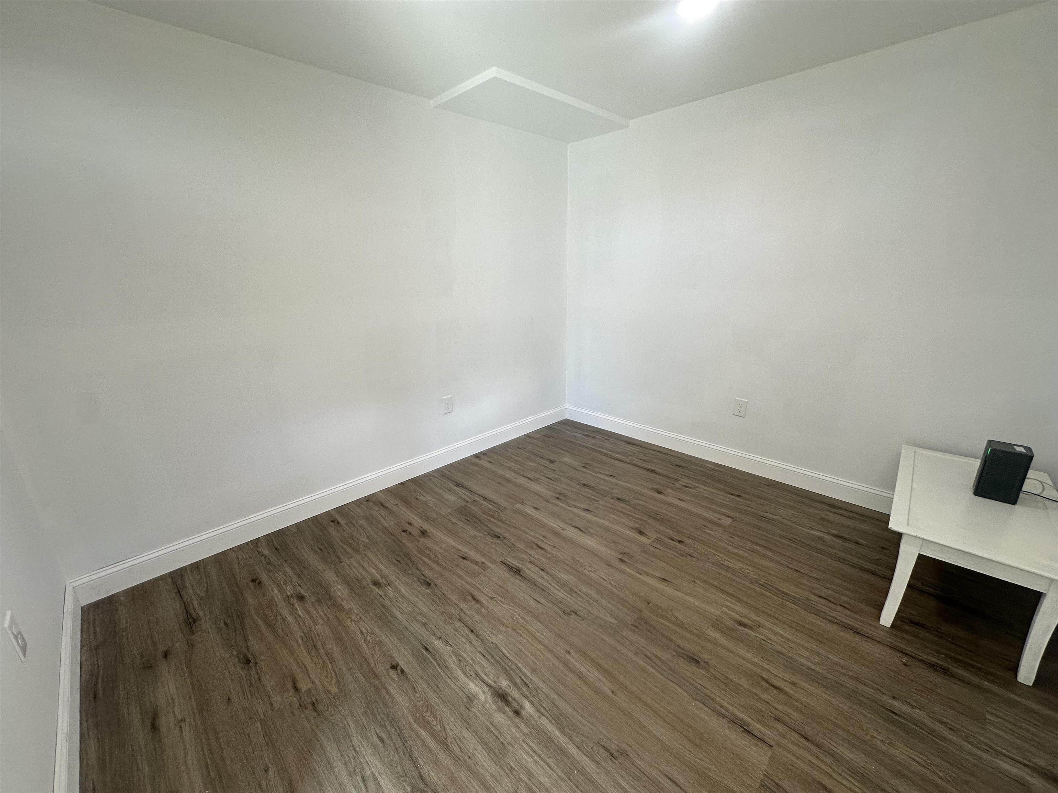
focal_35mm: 14
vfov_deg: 85.7
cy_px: 396
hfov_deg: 102.1
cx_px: 529
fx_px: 428
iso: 125
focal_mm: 2.22
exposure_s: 1/120
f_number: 2.2
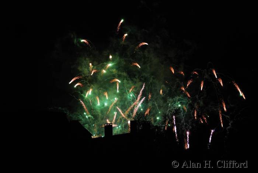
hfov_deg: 15.2
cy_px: 86
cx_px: 129
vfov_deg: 10.2
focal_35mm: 135
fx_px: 968
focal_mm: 90
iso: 320
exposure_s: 1/30
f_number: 5.3
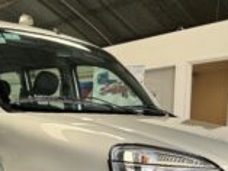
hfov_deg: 34.8
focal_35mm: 55
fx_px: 363
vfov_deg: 25.3
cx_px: 96
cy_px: 172
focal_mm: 6.76
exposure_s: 1/124
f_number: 1.78
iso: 50
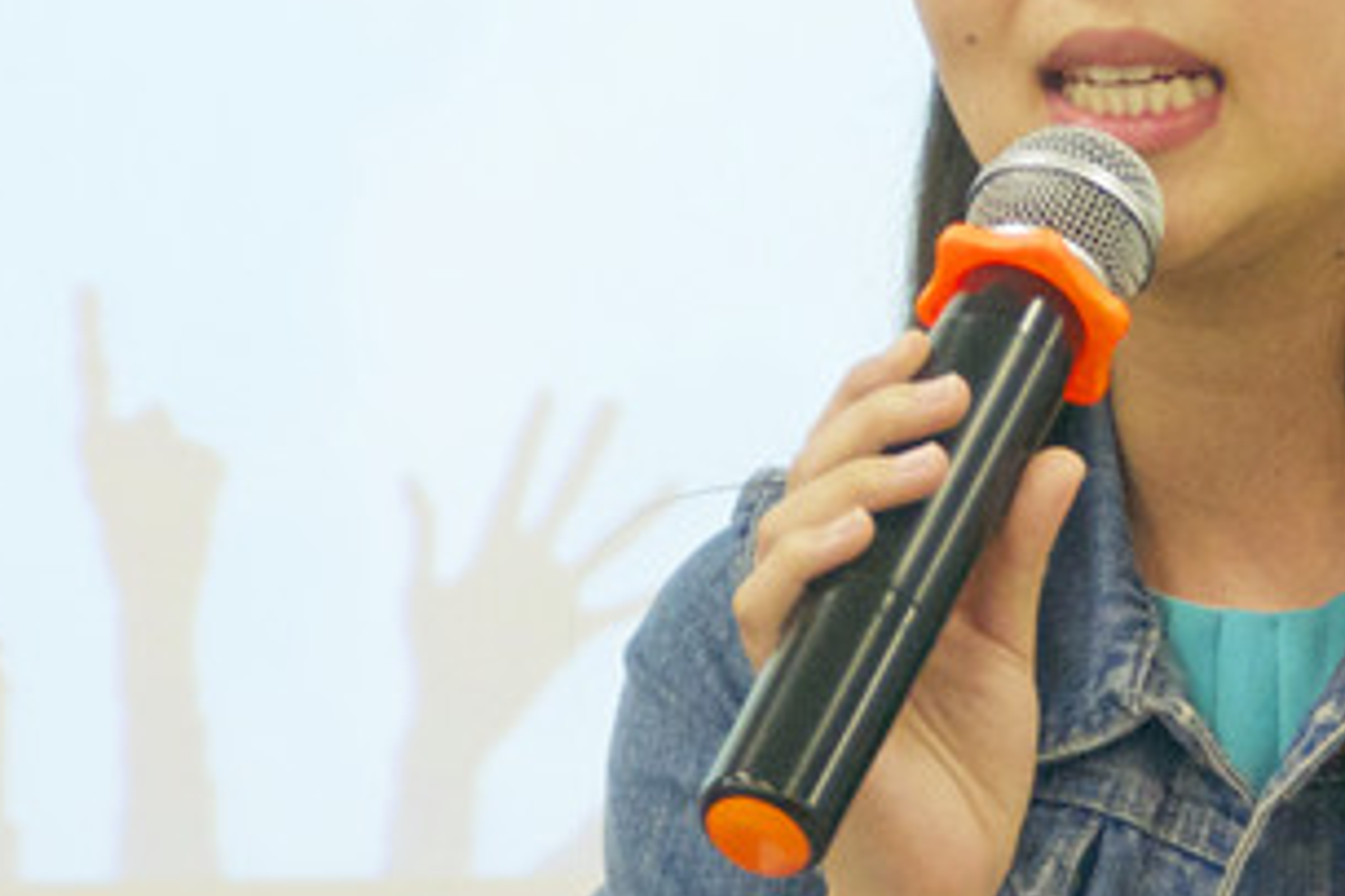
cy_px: 353
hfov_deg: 6.6
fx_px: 11702
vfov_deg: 4.4
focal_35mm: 313
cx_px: 926
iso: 1800
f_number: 5.6
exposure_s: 1/80
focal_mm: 75
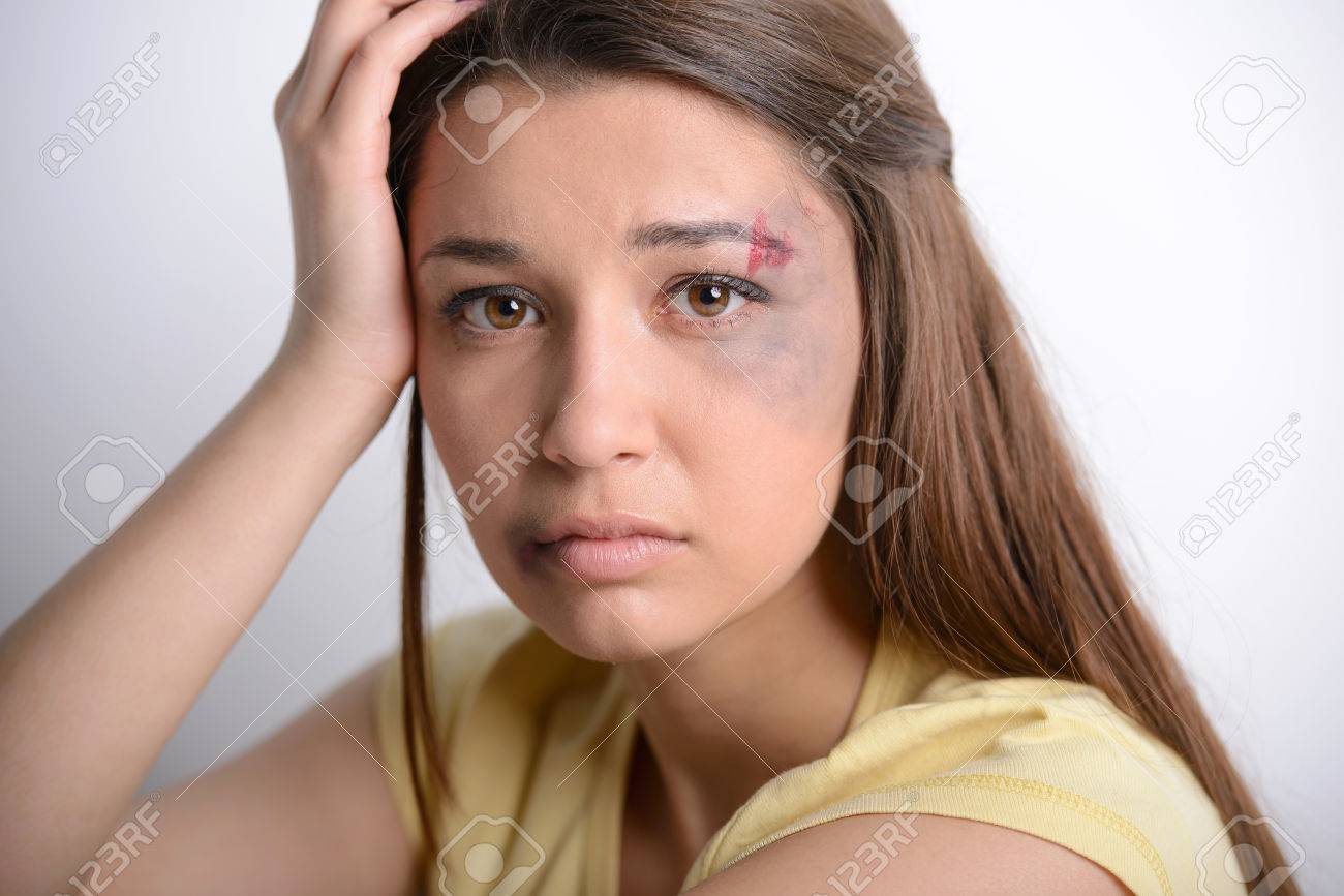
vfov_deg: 10.2
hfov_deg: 15.2
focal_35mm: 135
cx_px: 672
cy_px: 448
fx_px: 5040
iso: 100
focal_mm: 135
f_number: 4
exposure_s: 1/125
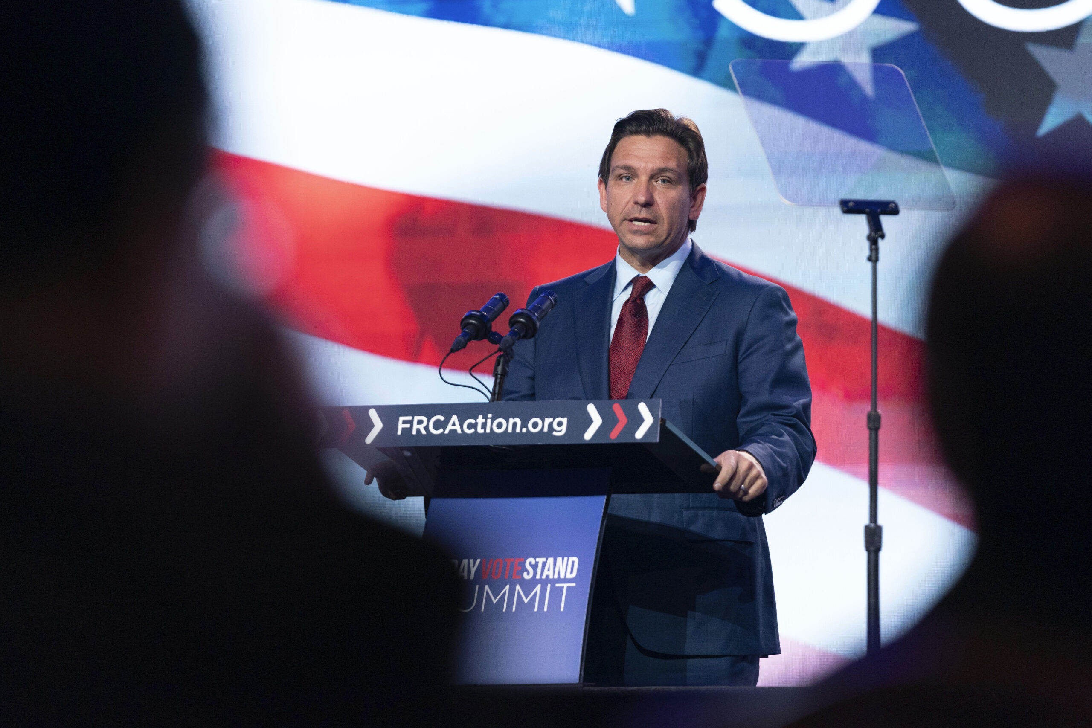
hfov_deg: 10.3
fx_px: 6067
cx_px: 546
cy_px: 364
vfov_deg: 6.9
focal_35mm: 200
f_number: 3.5
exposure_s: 1/400
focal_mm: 200
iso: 2500
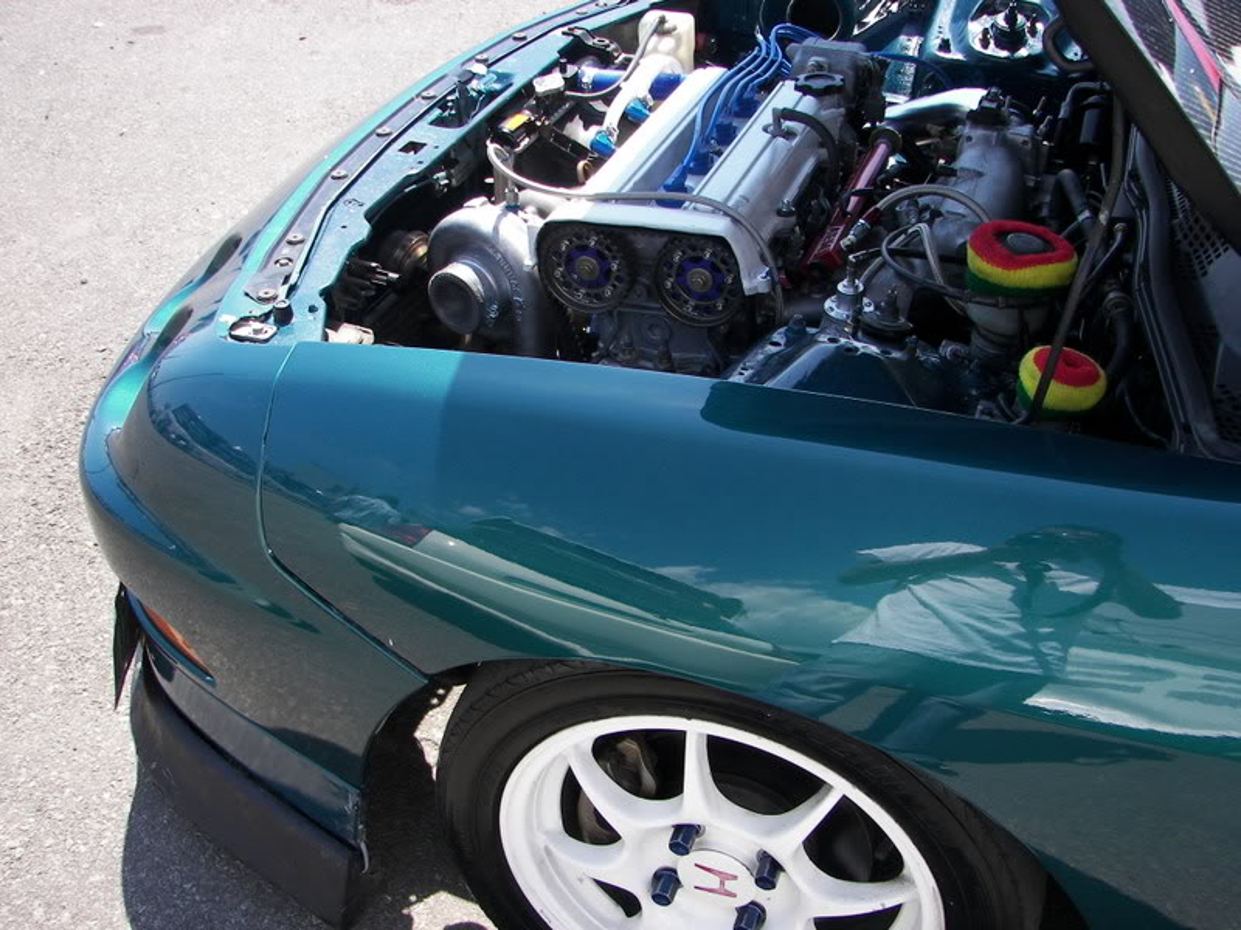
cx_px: 620
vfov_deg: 39.7
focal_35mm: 36
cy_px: 465
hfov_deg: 51.4
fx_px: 1291
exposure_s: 1/500
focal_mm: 6
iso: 64
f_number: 2.8
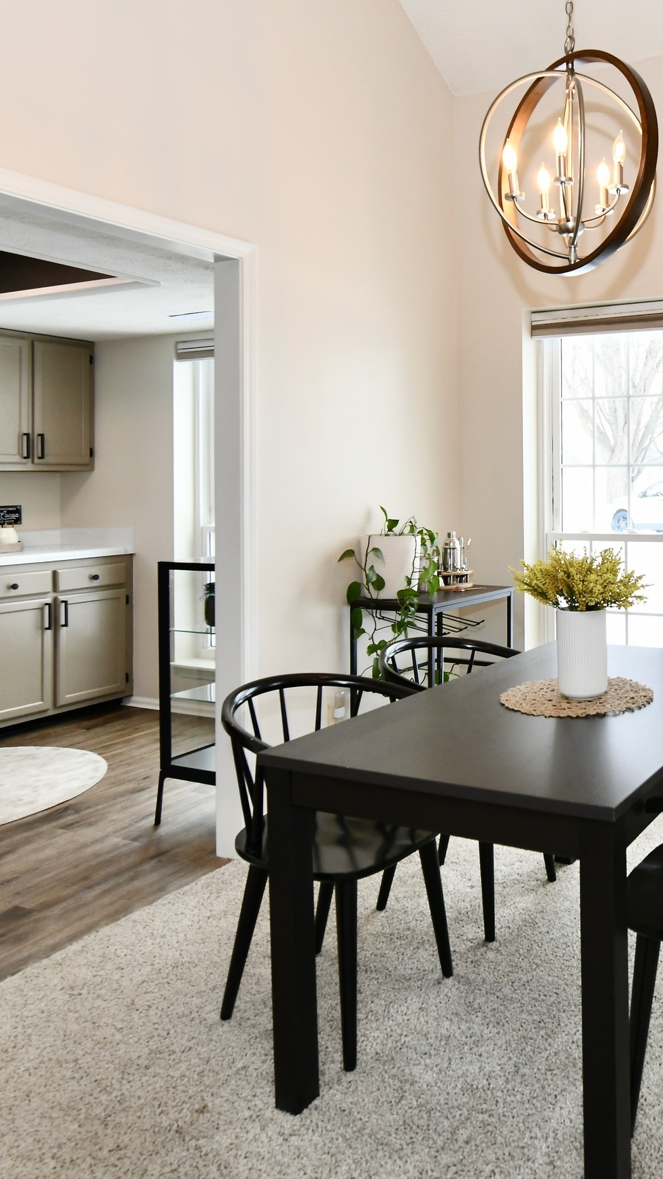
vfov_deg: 71.5
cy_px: 503
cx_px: 600
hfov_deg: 40.9
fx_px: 812
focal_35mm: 26
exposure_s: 1/100
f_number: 7.1
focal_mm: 14
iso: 1000
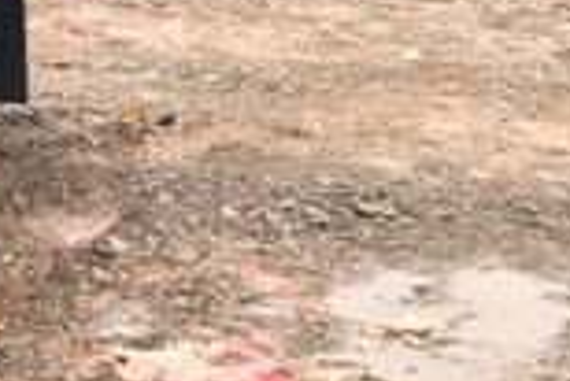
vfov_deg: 7.2
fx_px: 2948
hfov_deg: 9.3
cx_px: -1022
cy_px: -276
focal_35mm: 186
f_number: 2.2
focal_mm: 4.15
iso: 32
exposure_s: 1/100
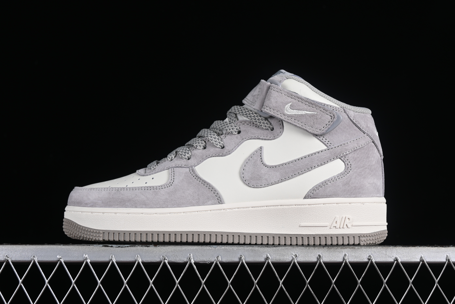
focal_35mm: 75
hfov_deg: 27.0
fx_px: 948
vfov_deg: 18.2
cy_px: 152
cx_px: 228
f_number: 8
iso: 160
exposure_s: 1/80
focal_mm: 50
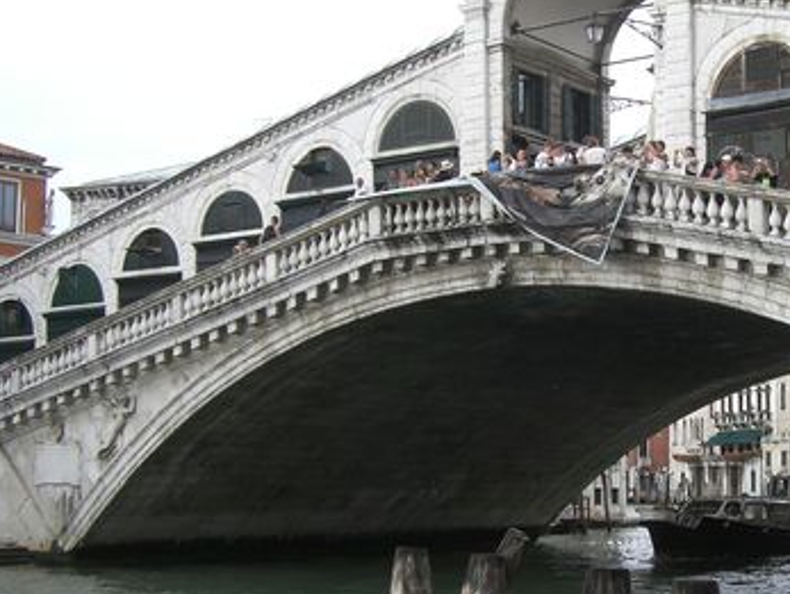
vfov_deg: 21.0
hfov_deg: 27.3
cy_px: 389
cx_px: 599
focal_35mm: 70
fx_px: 1599
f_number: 2.7
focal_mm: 6.2
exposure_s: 1/160
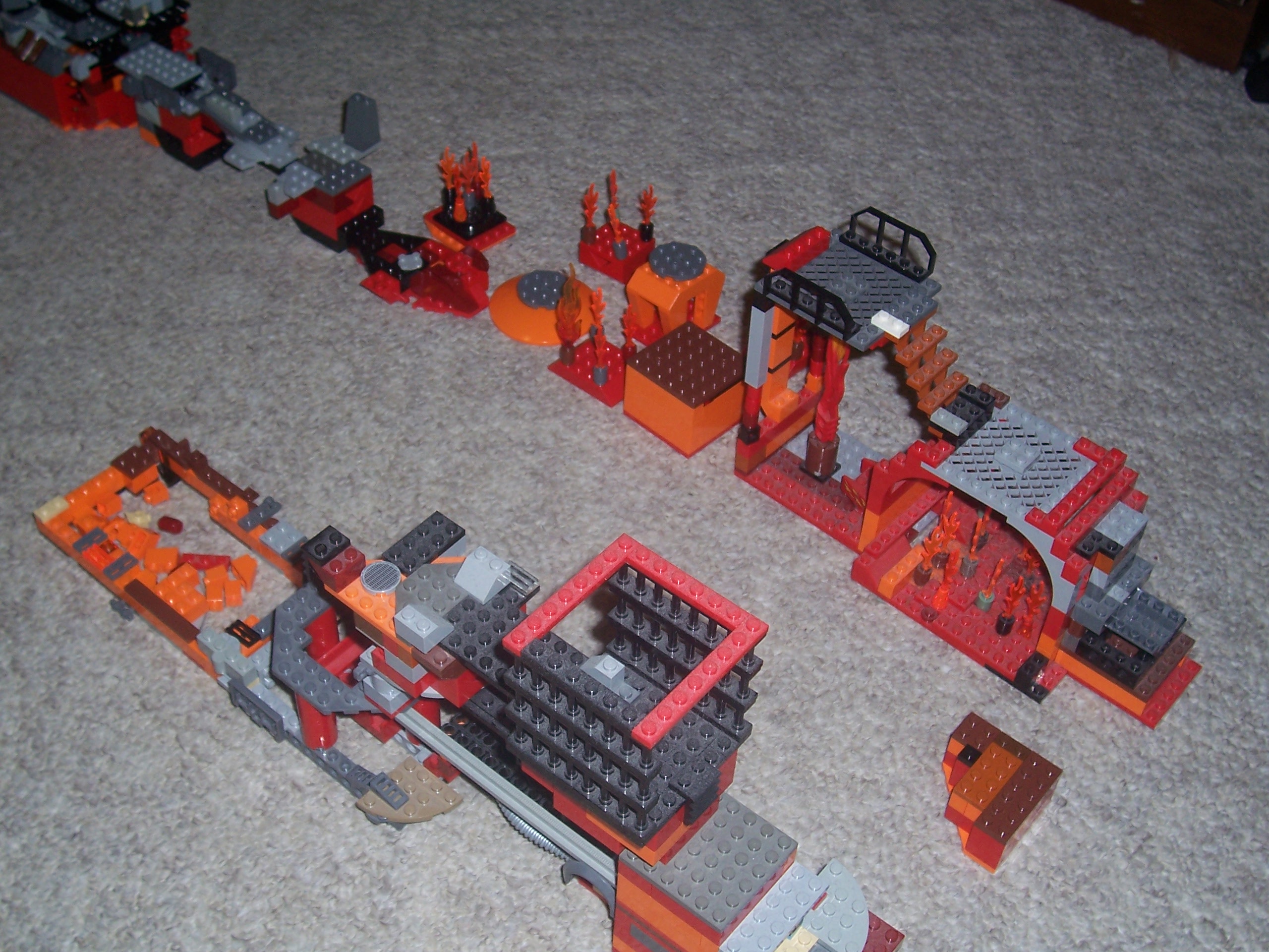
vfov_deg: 34.3
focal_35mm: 42
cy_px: 476
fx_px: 1540
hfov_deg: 44.8
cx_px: 634
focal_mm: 7
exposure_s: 1/60
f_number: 3
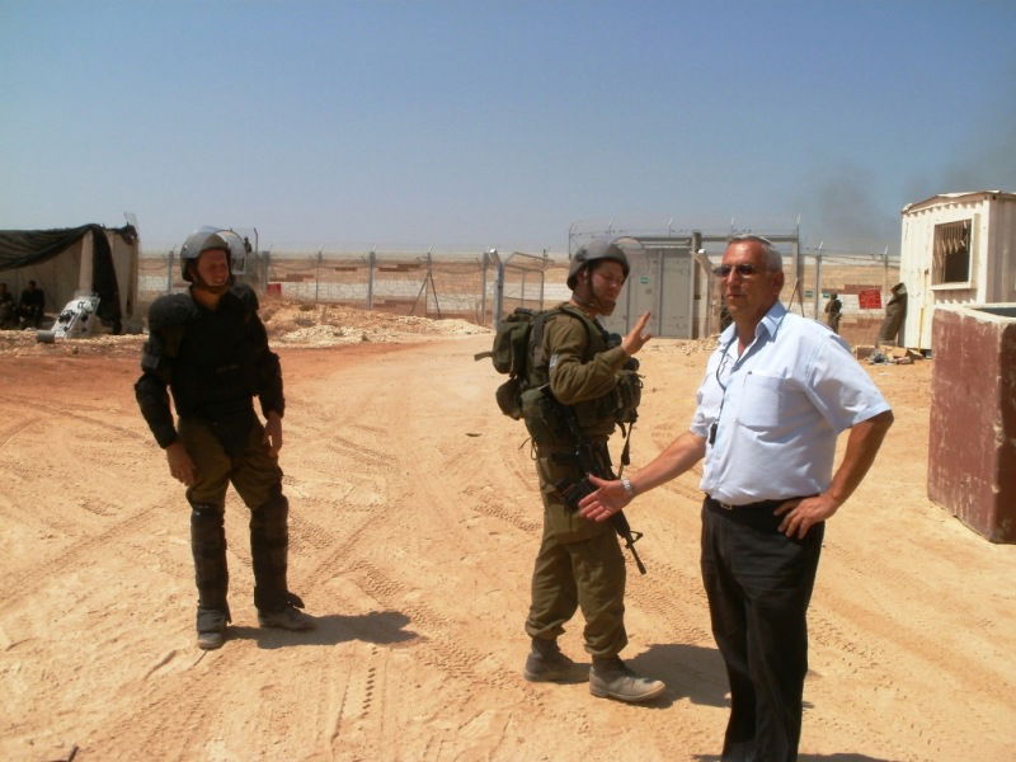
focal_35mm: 36
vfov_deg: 39.7
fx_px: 1057
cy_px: 381
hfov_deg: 51.4
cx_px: 508
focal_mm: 6.3
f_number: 5.6
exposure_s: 1/1250
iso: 100
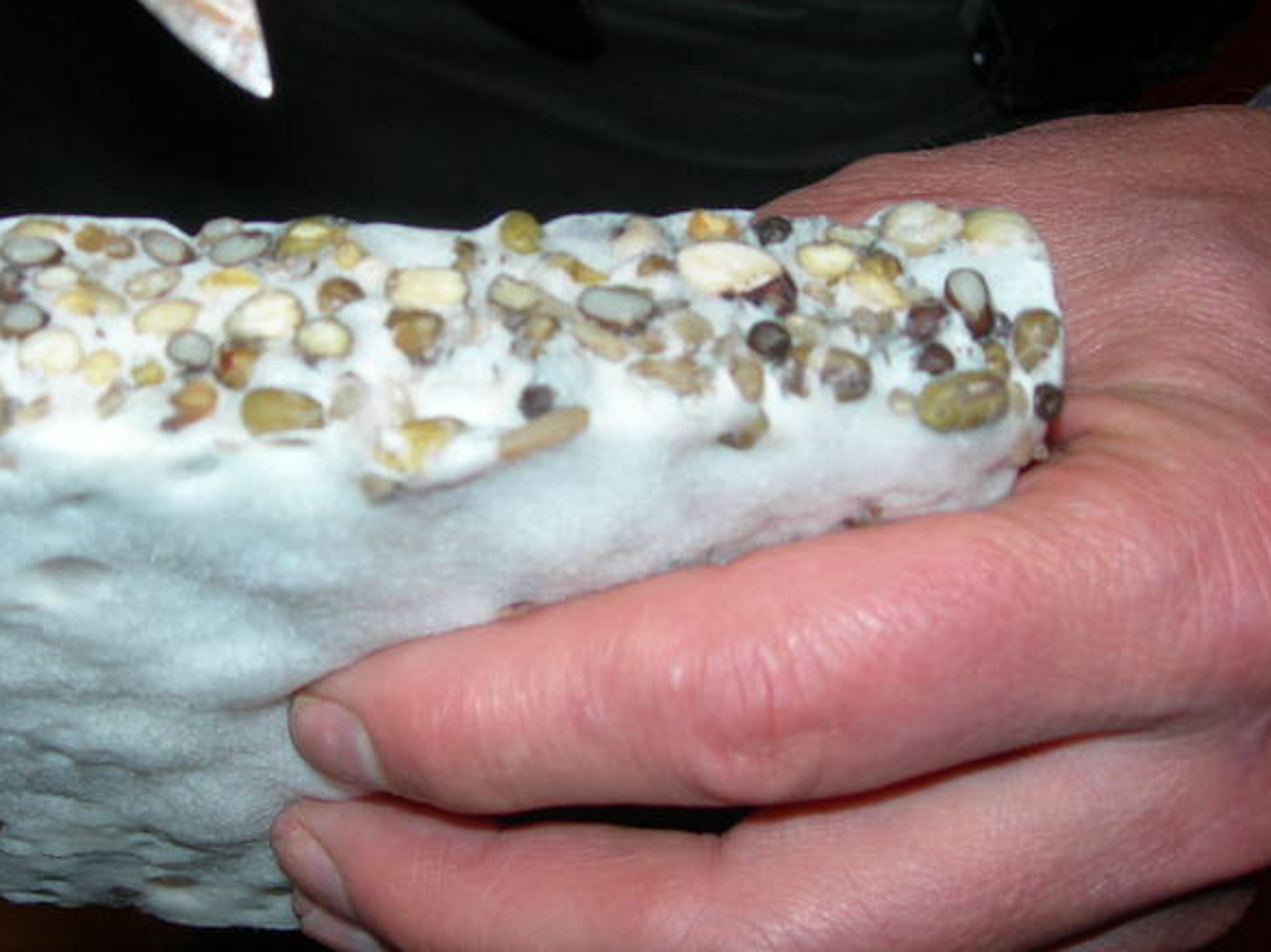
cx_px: 513
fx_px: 1908
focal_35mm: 52
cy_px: 456
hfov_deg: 36.7
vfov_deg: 28.0
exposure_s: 1/60.1
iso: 50
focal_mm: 7.8
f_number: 2.8
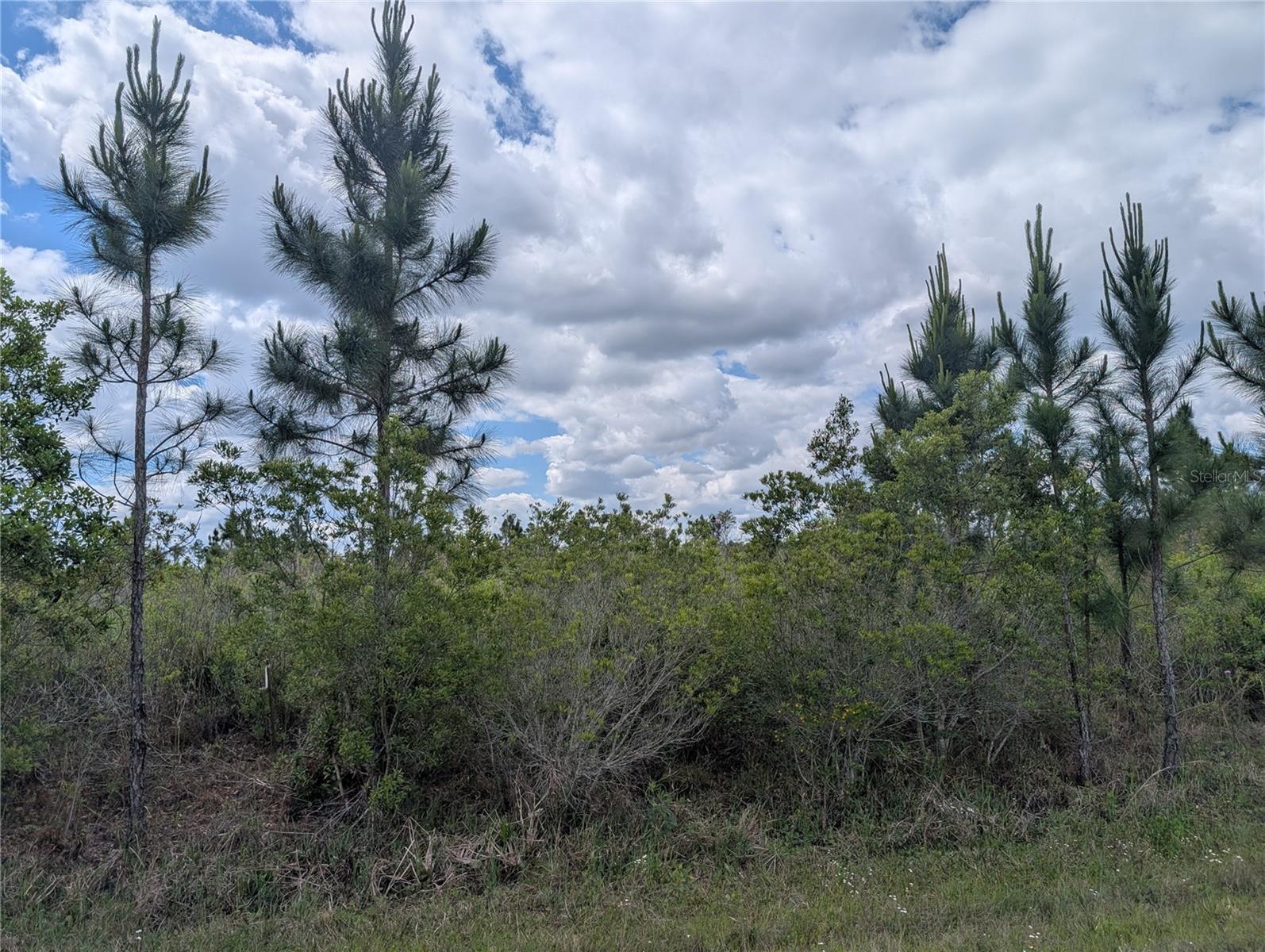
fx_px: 878
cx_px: 632
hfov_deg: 71.5
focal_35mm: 24
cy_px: 476
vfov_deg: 56.9
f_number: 1.68
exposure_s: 1/1745
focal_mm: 6.9
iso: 20
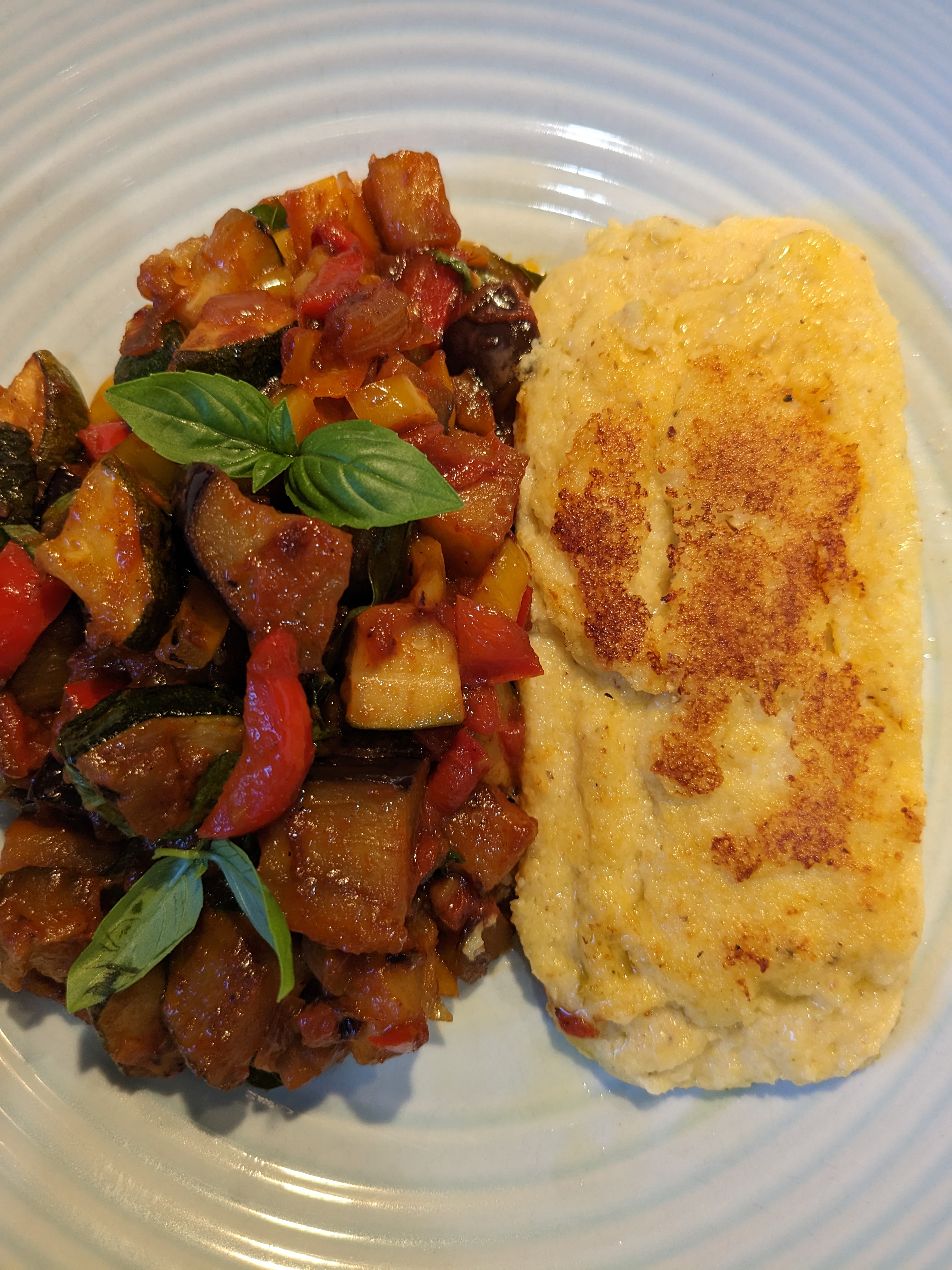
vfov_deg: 65.3
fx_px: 990
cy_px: 635
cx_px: 476
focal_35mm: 27
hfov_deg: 51.4
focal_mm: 4.38
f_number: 1.73
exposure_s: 1/99.9
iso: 89
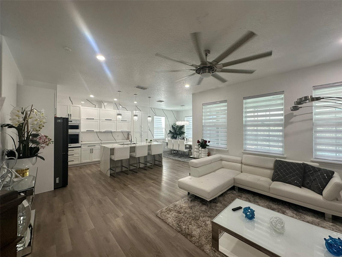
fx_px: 138
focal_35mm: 14
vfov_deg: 85.7
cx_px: 171
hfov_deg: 102.1
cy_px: 128
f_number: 2.2
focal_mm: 2.22
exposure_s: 1/120
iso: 100
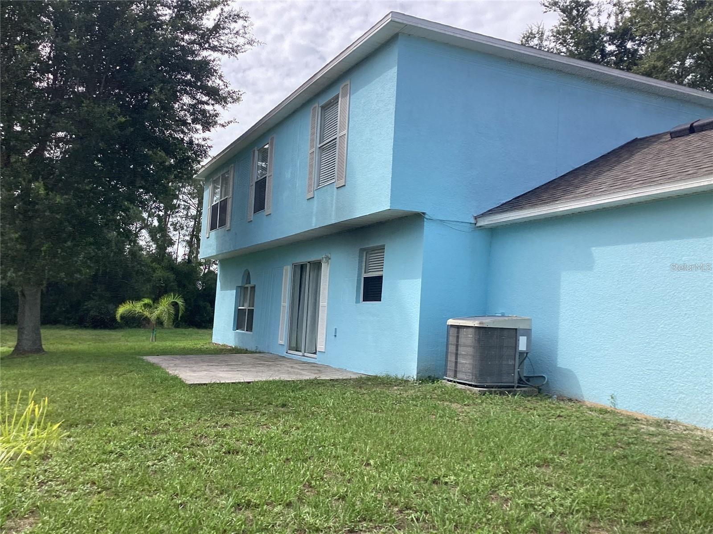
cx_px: 356
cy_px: 267
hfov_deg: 58.4
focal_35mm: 31
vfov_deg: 45.4
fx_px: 639
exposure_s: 1/662
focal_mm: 3.3
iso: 25
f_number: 2.4
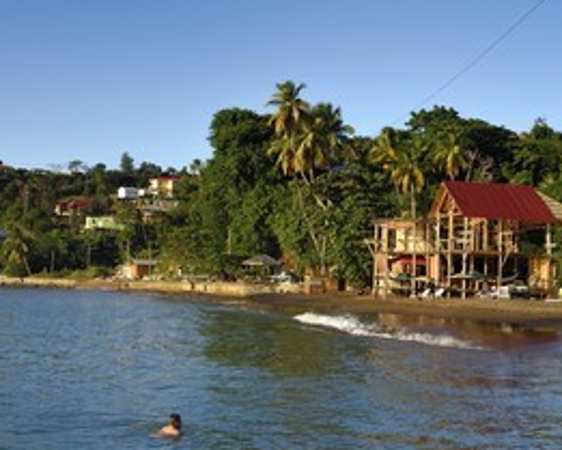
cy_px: 237
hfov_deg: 27.8
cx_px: 340
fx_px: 1131
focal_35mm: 68
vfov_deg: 22.5
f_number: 8
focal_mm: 45
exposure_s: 1/800
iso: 320
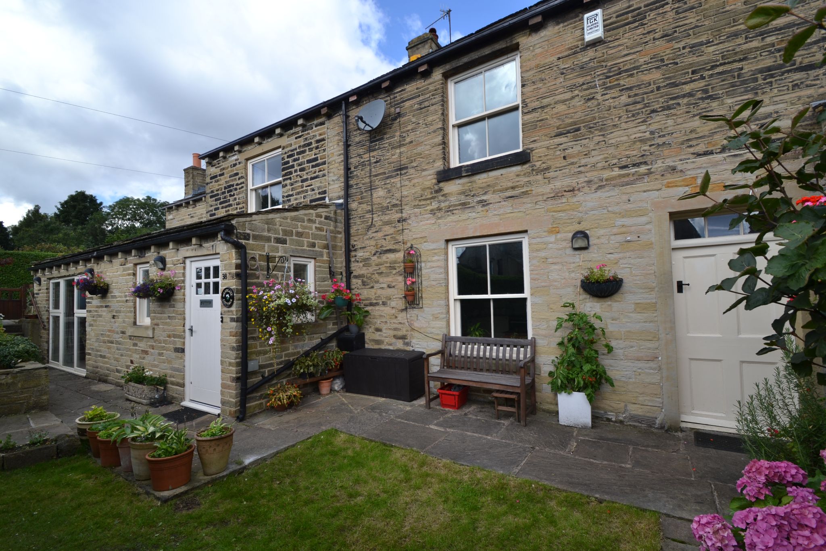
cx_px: 413
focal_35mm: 15
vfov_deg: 77.3
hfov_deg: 100.4
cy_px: 276
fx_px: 344
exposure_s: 1/160
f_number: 6.3
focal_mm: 10
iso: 100
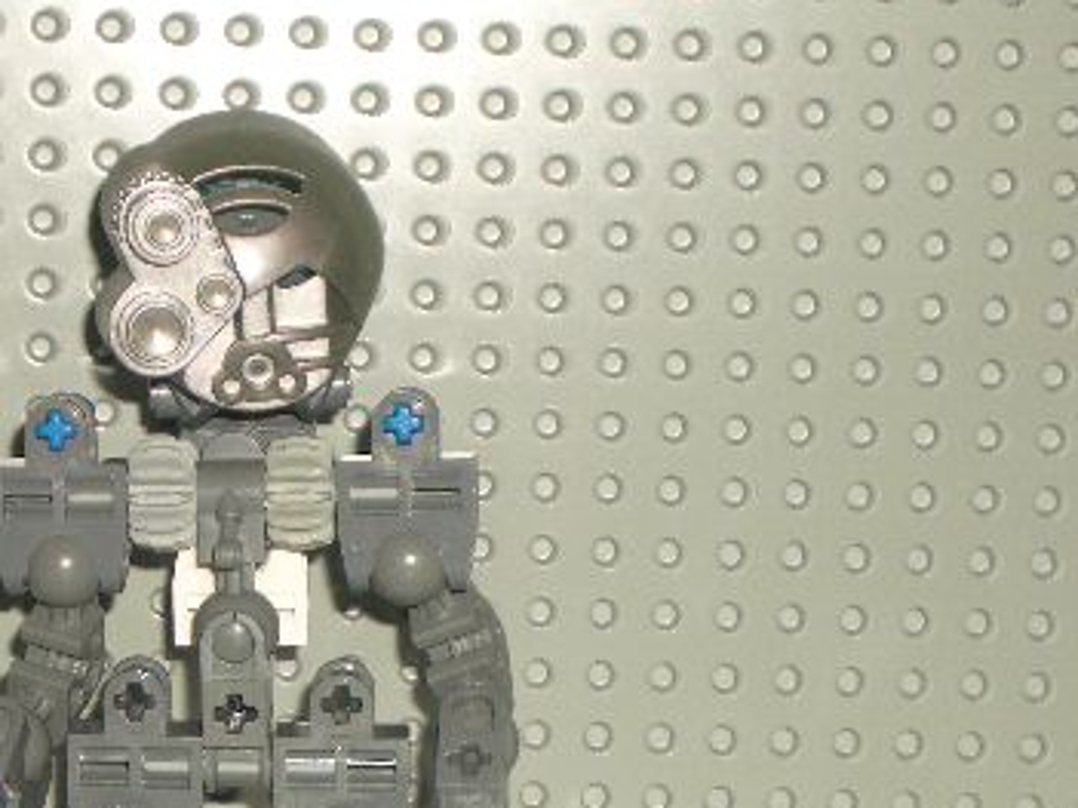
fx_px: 4203
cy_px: 682
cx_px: 344
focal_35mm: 135
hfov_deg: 14.6
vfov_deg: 10.9
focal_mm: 12.2
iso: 100
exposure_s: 1/60
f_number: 3.9
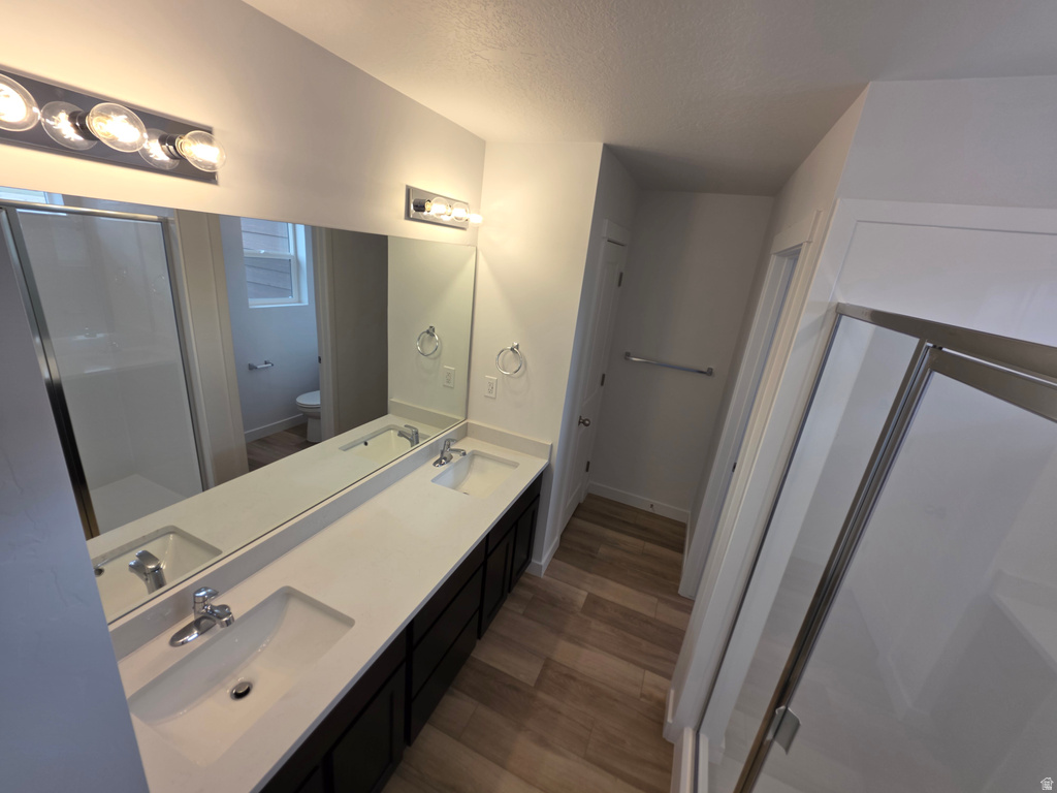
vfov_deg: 89.9
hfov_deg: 106.2
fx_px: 397
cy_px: 396
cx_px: 528
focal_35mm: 13
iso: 32
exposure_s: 1/120
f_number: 1.9
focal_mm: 2.2
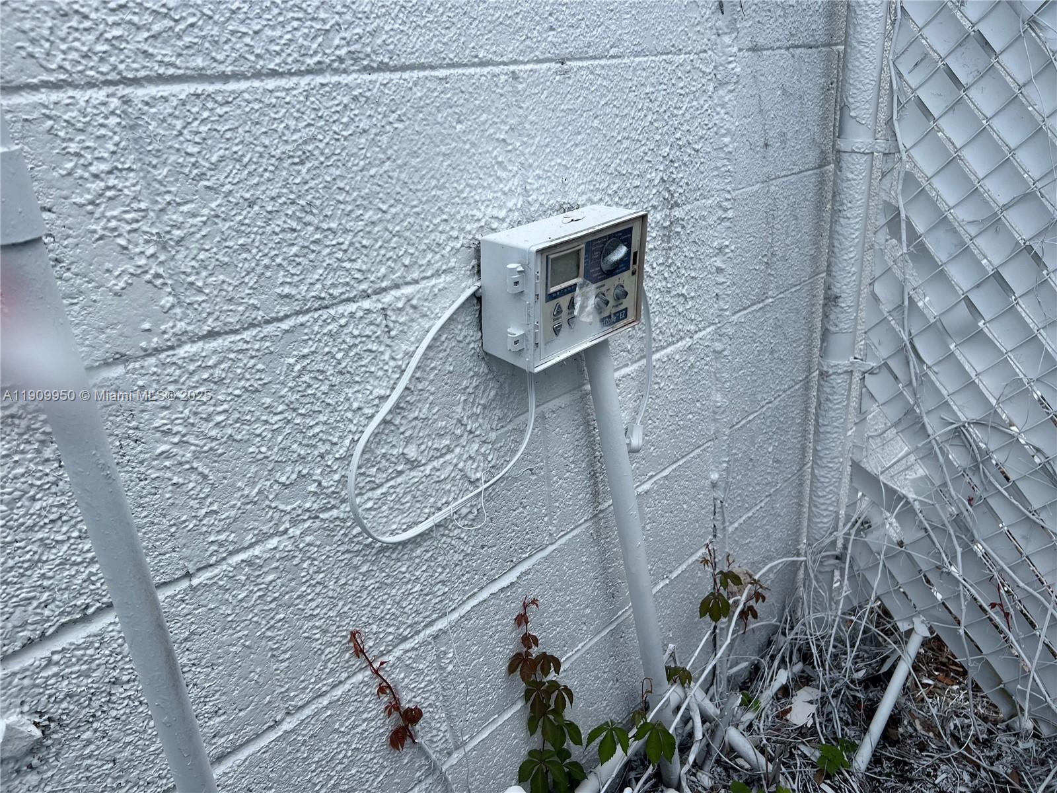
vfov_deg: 53.1
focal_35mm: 26
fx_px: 794
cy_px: 396
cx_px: 528
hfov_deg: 67.3
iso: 50
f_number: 1.5
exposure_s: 1/3831
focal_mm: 5.7
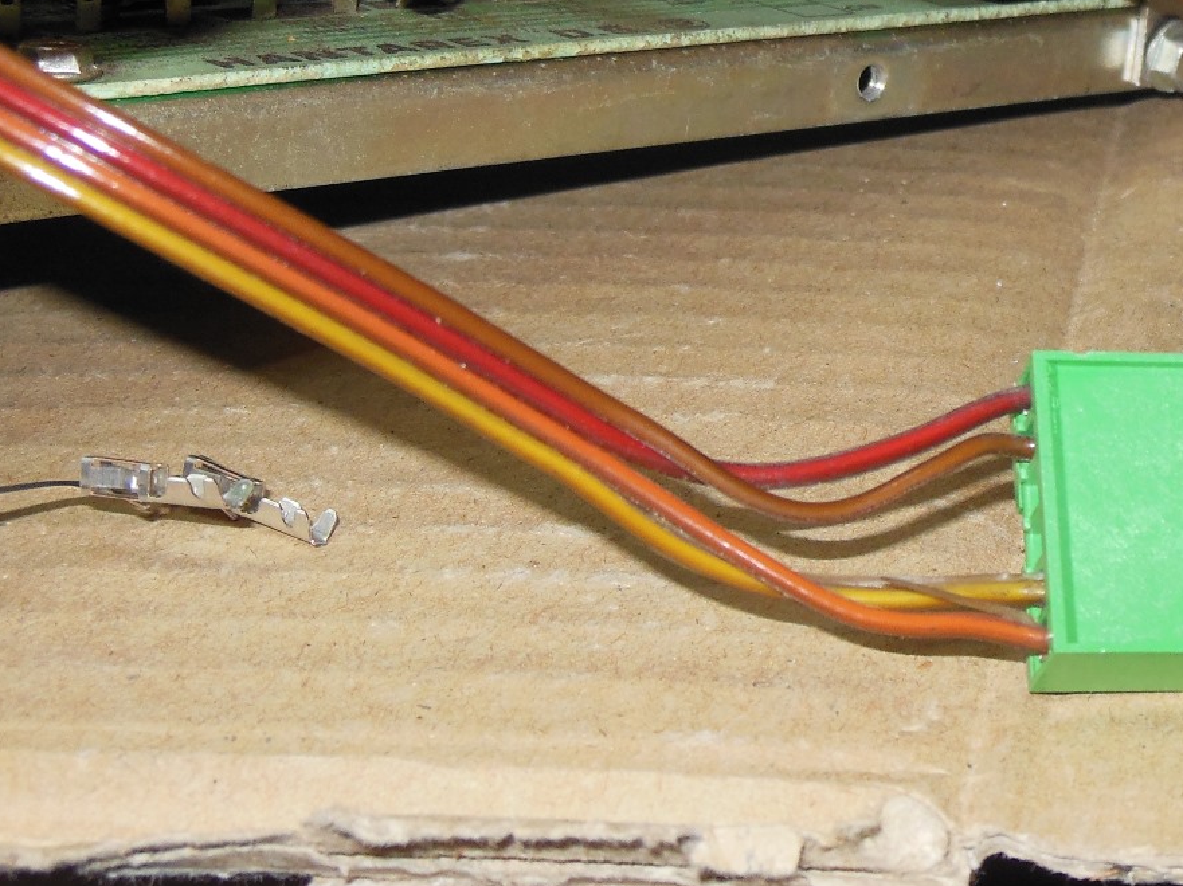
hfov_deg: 38.2
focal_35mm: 50
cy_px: 408
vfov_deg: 29.1
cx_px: 631
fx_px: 1708
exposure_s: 1/30
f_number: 7.5
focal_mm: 7.7
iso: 200
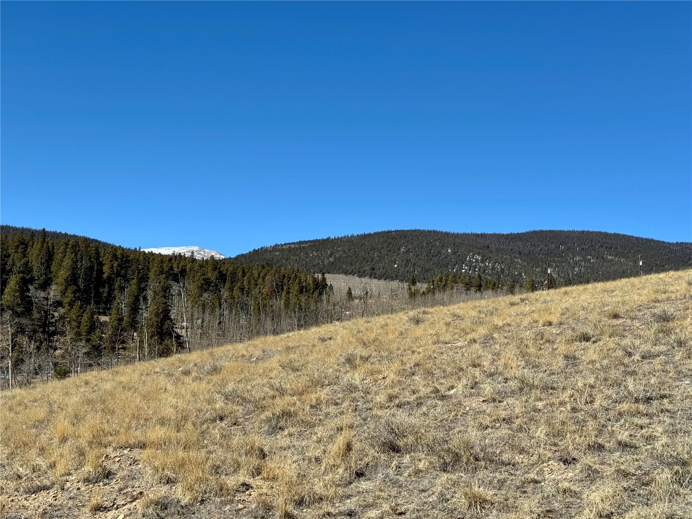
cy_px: 260
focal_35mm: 48
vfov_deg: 30.3
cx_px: 346
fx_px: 960
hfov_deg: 39.7
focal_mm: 6.76
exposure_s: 1/5376
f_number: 1.78
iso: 64
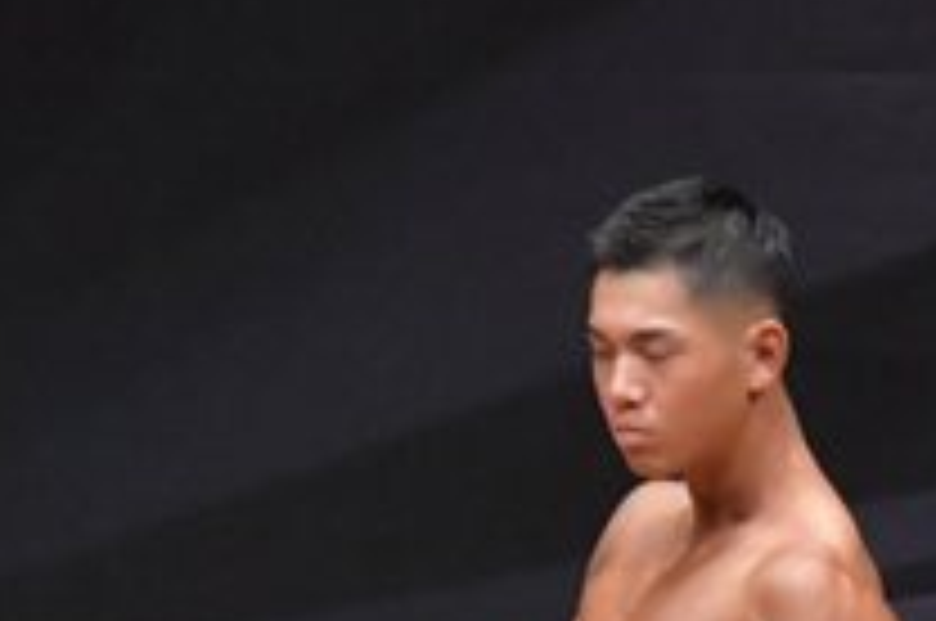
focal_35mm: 1008
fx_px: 26167
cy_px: 1053
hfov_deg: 2.0
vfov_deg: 1.4
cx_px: 718
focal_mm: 180
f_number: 5.6
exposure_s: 1/400
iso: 6400
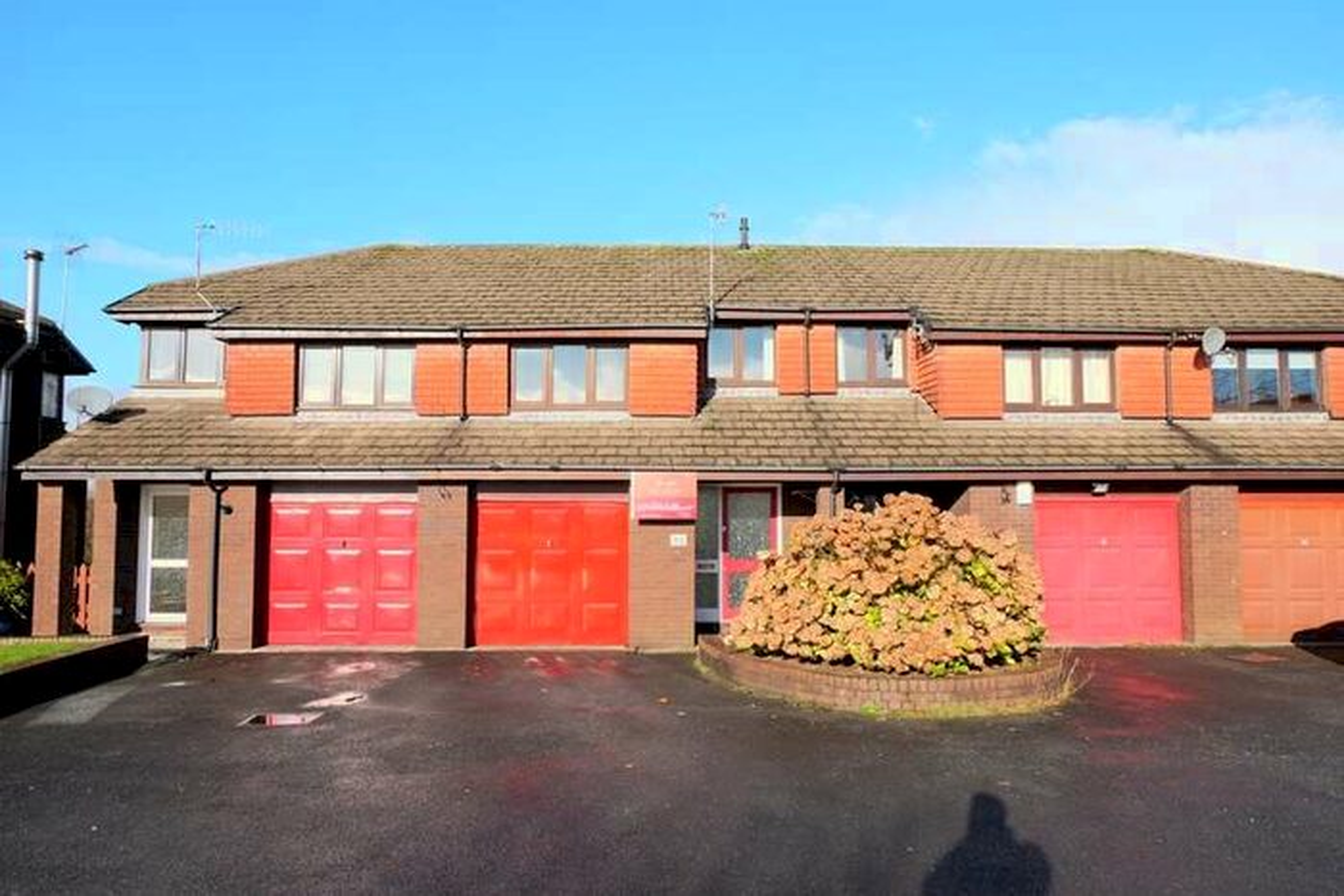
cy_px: 448
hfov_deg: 73.7
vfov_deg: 53.2
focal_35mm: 24
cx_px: 672
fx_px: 896
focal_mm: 16
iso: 400
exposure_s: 1/400
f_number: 7.1
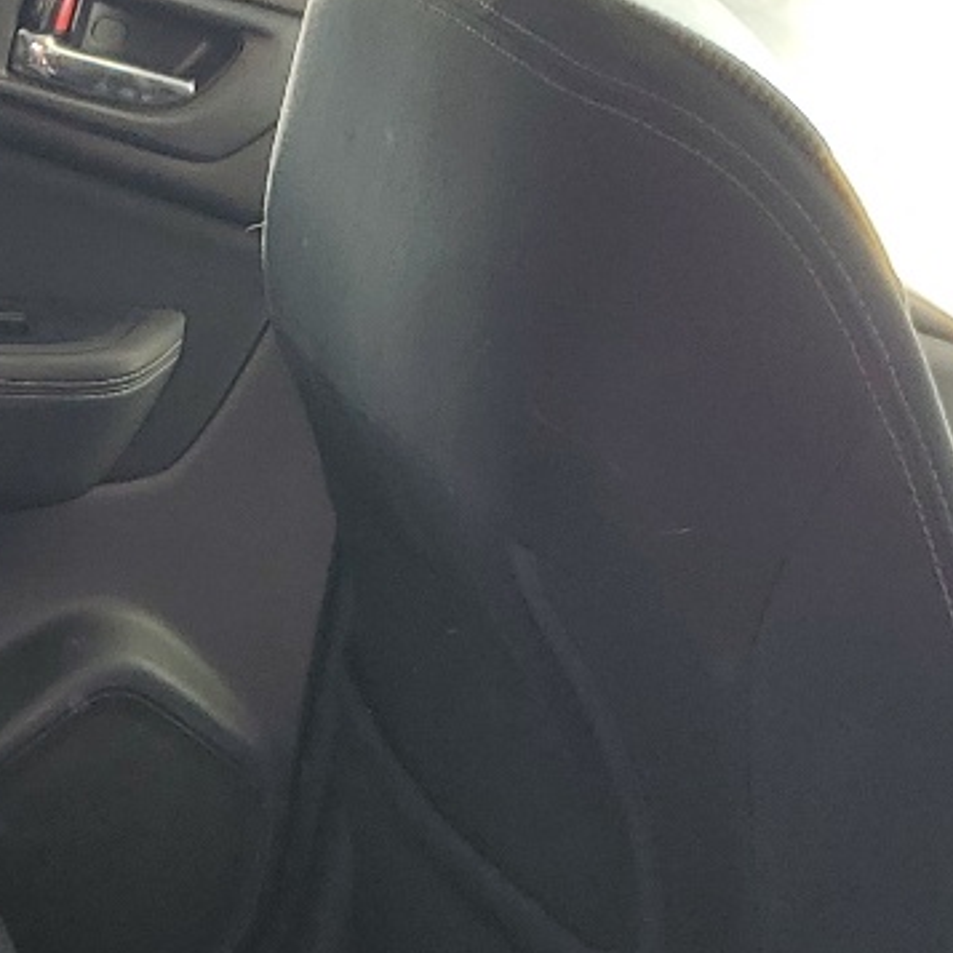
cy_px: 953
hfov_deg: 16.1
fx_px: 3208
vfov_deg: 16.5
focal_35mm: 103
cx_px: -254
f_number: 1.5
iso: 50
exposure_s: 1/156
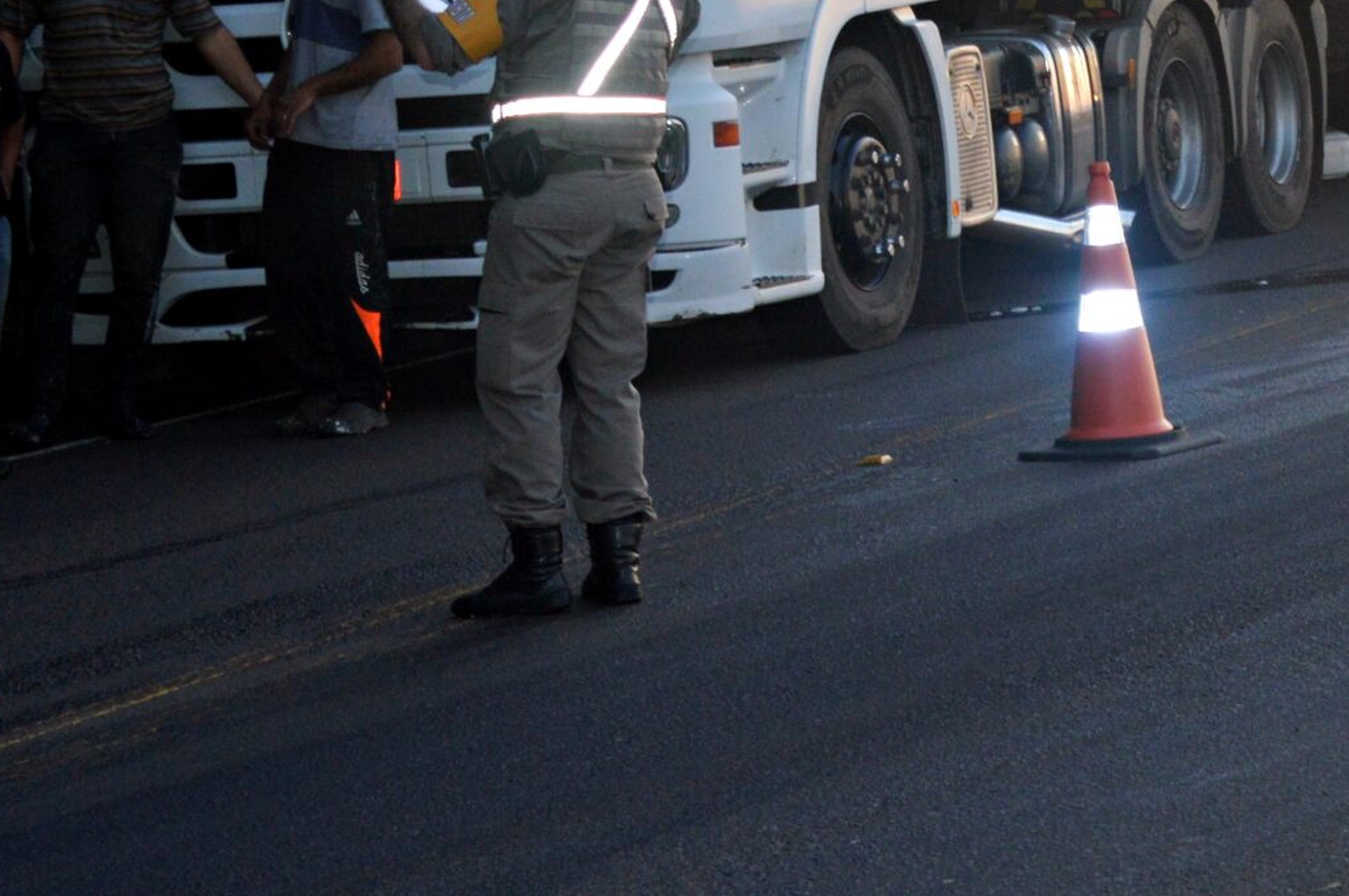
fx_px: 5577
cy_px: 73
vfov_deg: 9.1
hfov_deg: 13.5
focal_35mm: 149
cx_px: 1490
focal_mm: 40
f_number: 5.3
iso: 400
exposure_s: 1/60
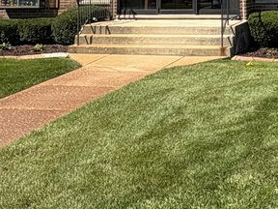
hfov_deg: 27.1
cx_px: 233
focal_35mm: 70
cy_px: -73
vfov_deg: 19.2
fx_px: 562
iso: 40
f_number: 2.2
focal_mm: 2.22
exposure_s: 1/1094
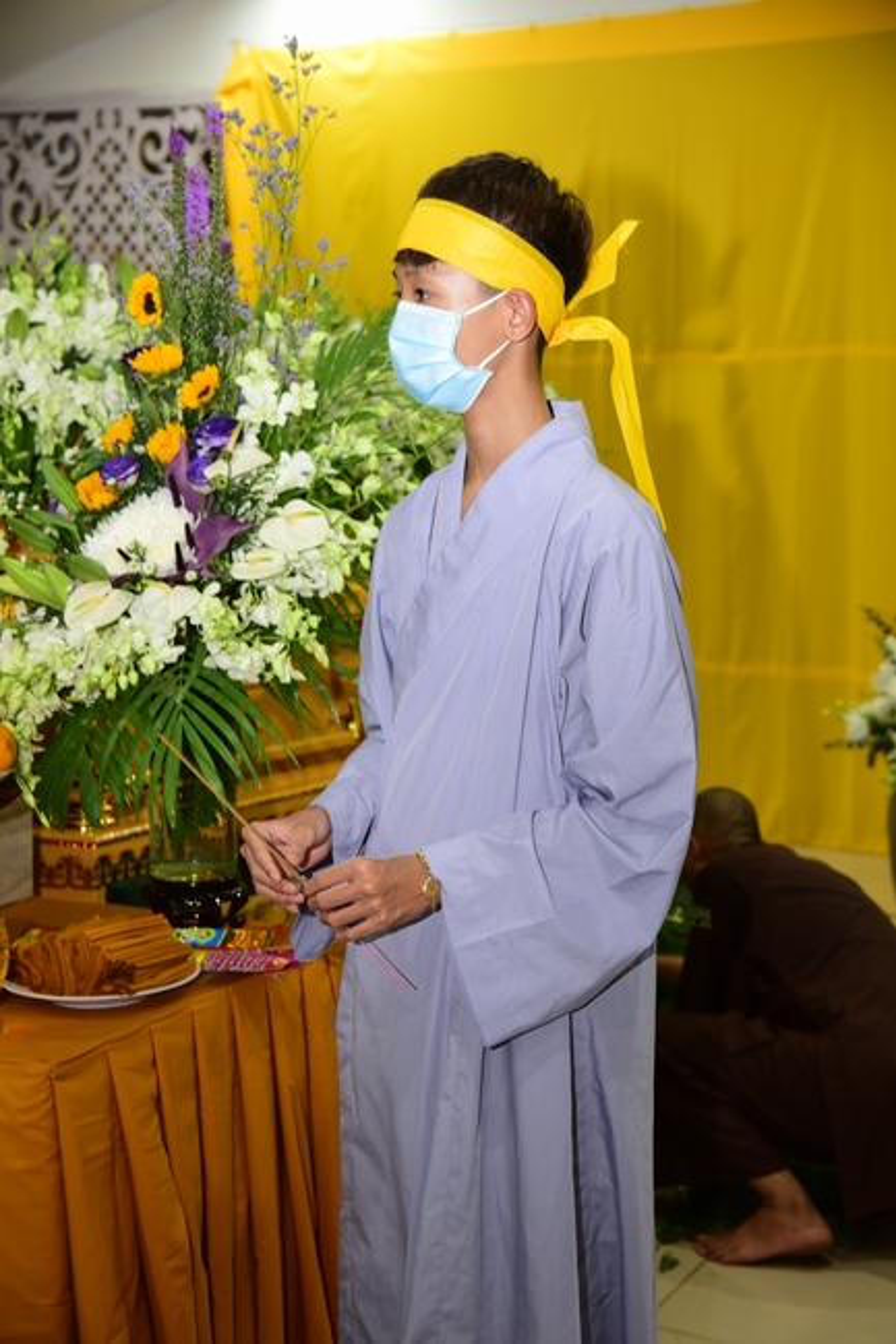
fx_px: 2166
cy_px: 672
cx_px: 448
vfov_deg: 34.5
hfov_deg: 23.4
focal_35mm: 58
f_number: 4.5
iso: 1000
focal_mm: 58
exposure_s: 1/40
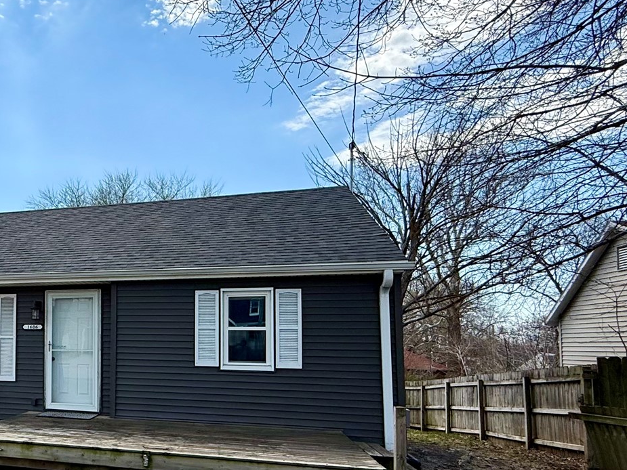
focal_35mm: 31
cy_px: 316
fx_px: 562
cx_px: 42
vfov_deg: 44.7
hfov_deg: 50.4
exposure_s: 1/1901
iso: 50
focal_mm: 2.22
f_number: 2.2
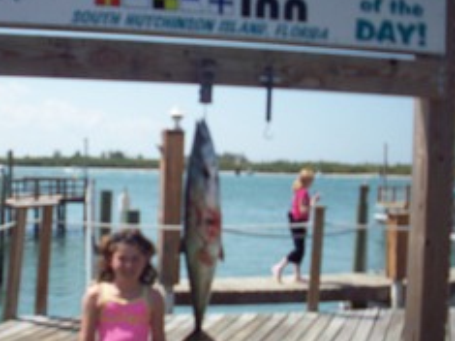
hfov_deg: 30.5
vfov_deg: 23.3
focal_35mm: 63
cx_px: 149
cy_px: 186
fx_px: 828
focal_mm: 6.2
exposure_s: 1/386
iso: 80
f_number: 5.6
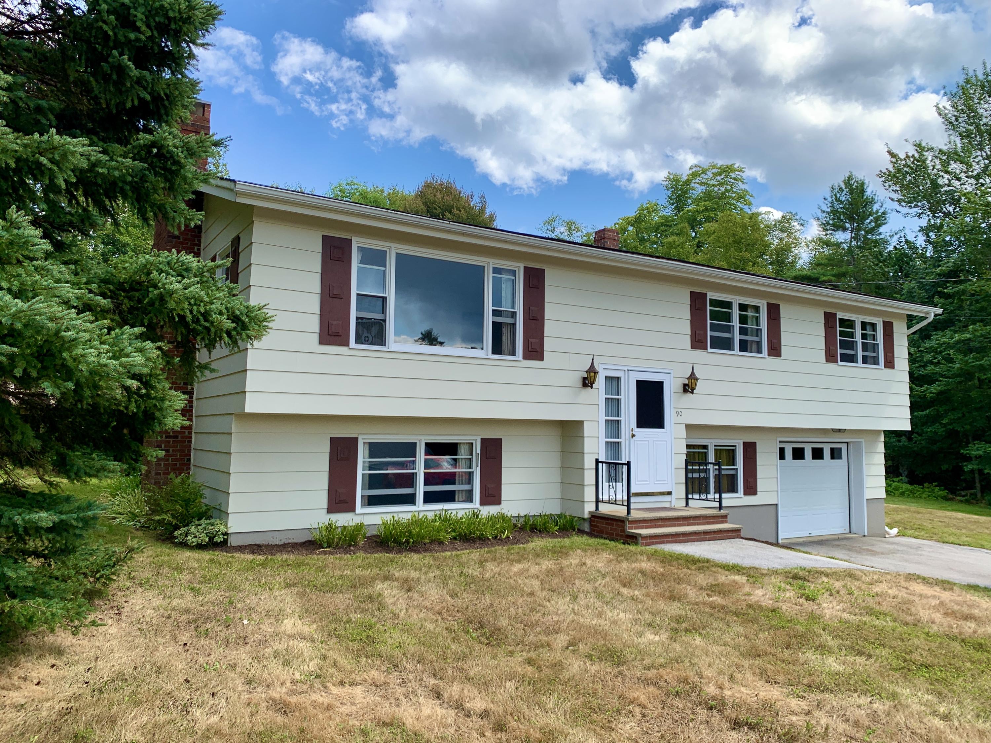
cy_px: 372
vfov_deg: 53.1
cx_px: 496
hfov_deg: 67.3
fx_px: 744
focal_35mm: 26
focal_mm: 4.25
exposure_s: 1/1266
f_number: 1.8
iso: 25
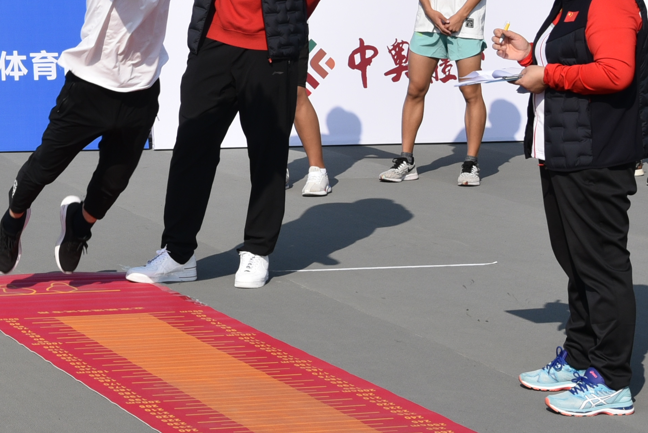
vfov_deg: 9.7
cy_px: -83
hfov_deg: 14.4
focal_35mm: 139
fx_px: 2503
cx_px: -101
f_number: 10
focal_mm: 44
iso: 400
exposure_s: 1/400
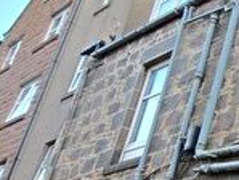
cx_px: 454
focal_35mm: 61
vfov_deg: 24.0
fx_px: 422
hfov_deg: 20.1
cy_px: 117
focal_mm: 2.2
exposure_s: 1/110
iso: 50
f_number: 2.2
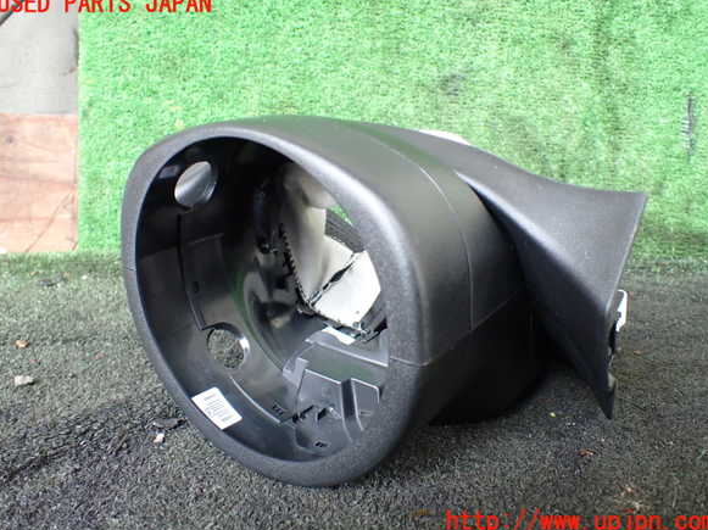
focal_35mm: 31
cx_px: 356
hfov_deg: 58.4
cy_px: 263
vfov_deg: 45.4
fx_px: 634
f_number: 2.3
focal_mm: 5.4
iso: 800
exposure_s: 1/80
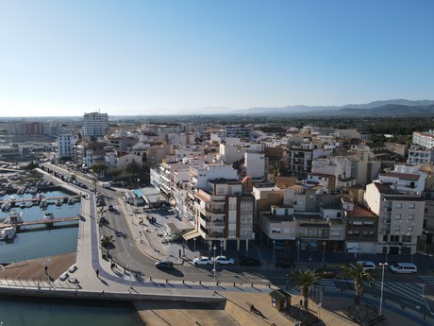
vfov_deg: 56.8
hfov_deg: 71.6
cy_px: 163
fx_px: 301
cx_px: 217
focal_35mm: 24
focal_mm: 4.5
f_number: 2.8
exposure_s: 1/725
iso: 100
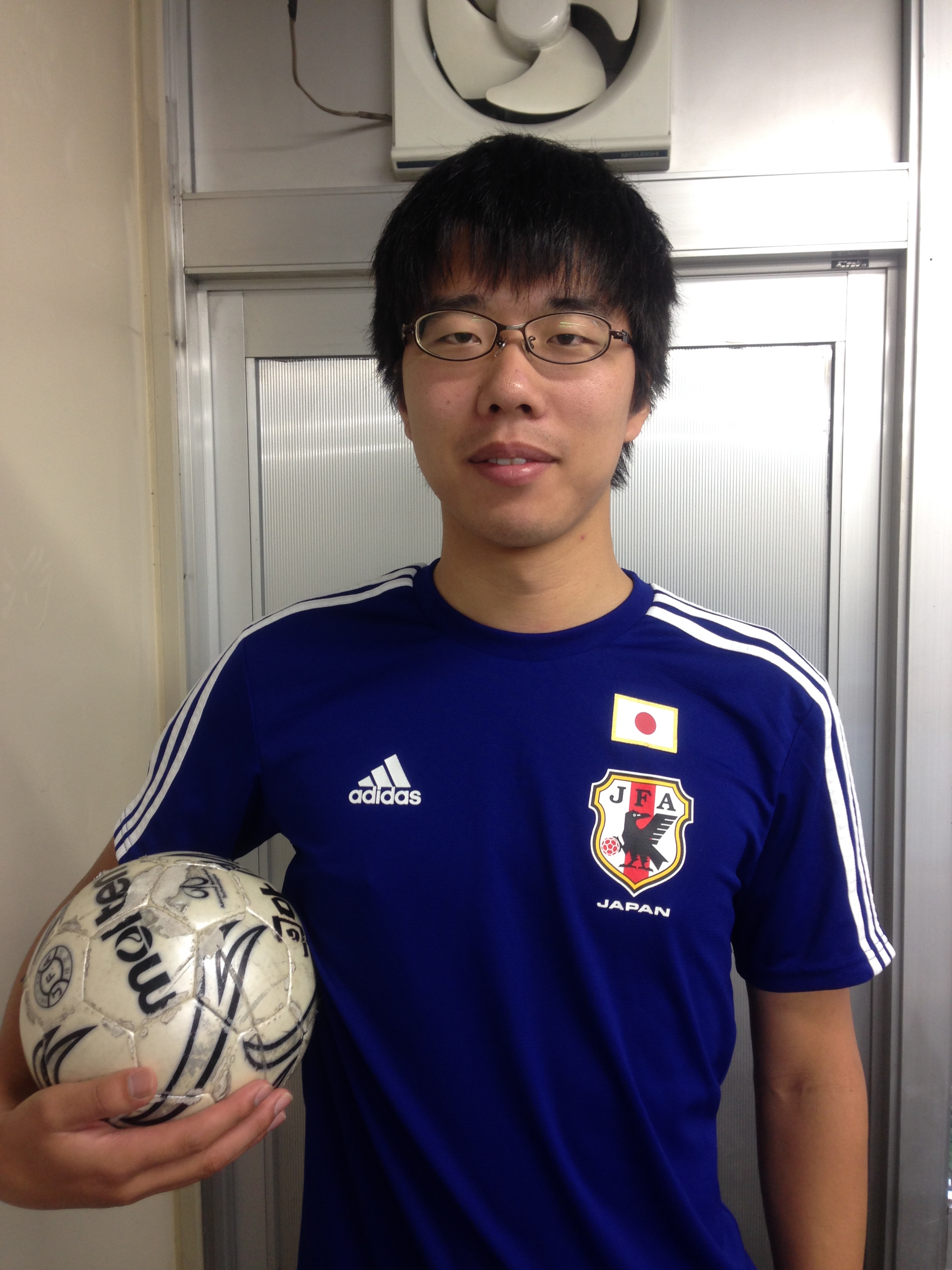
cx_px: 476
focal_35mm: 33
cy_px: 635
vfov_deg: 55.4
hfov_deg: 42.9
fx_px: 1210
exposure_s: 1/24
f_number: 2.4
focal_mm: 4.12
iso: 50
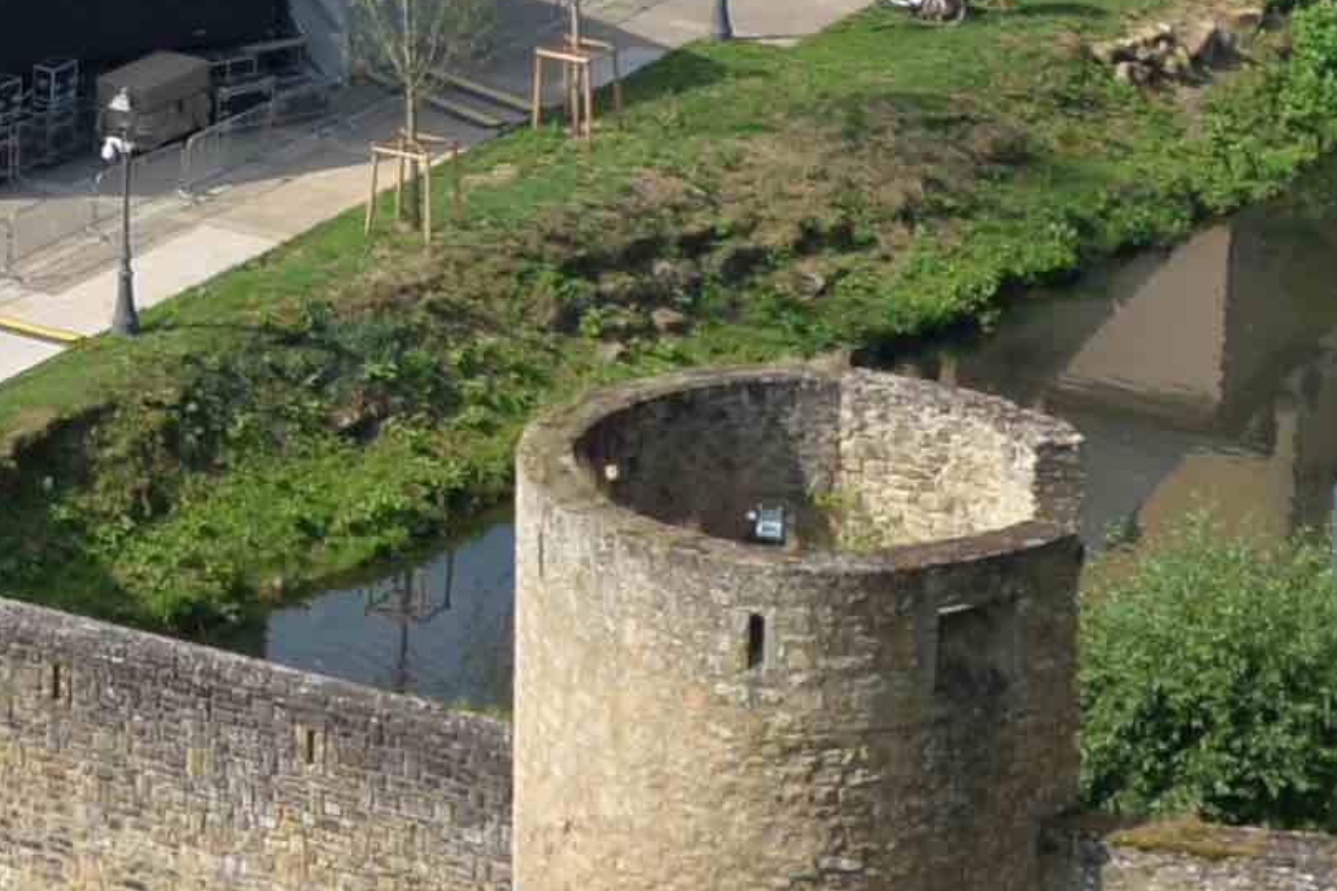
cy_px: -484
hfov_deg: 11.0
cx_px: -749
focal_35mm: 179
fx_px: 6647
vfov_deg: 7.5
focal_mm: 24
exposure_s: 1/250
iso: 100
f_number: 8
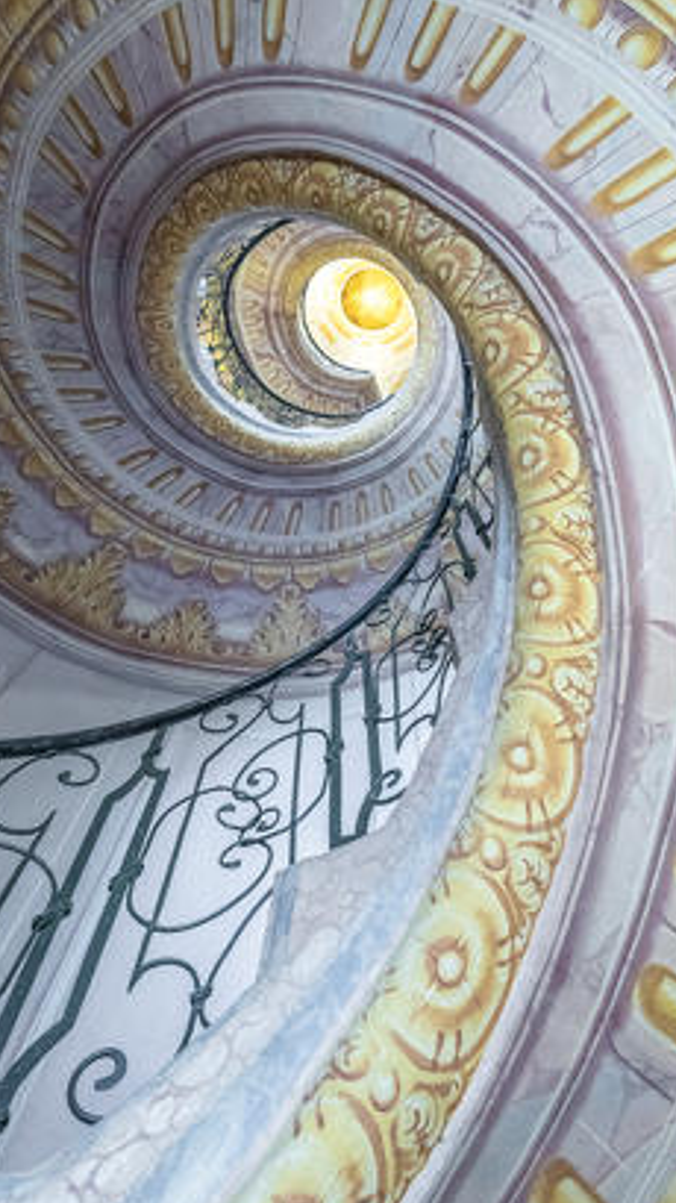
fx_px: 733
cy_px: 475
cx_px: 456
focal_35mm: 23
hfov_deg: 48.6
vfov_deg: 77.7
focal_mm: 15
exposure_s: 1/40
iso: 3200
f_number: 5.6
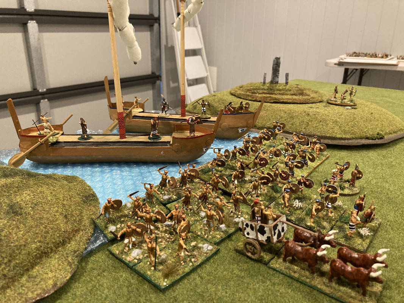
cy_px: 152
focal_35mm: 28
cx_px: 202
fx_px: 327
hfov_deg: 63.4
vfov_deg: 49.7
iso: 320
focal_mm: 3.99
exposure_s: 1/33
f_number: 1.8
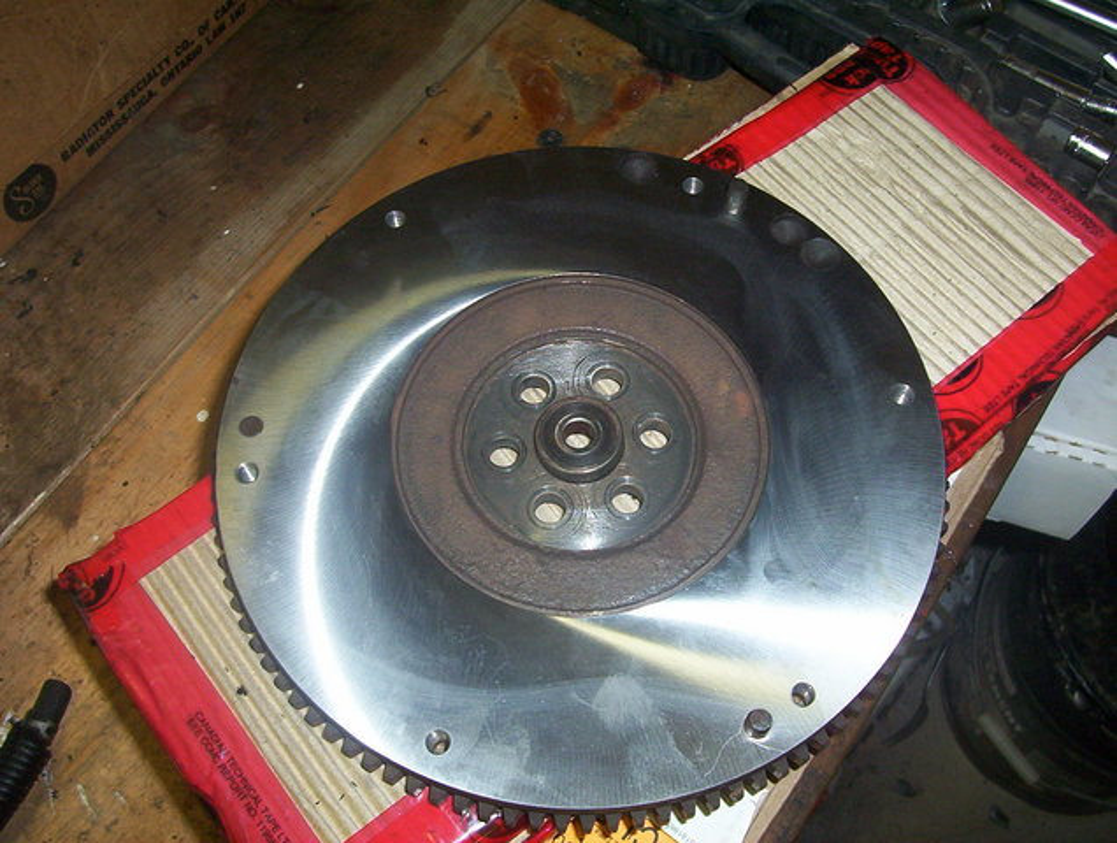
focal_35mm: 43
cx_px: 558
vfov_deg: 33.7
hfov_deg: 43.8
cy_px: 422
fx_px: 1391
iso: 140
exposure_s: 1/60
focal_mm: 5.77
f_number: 2.73
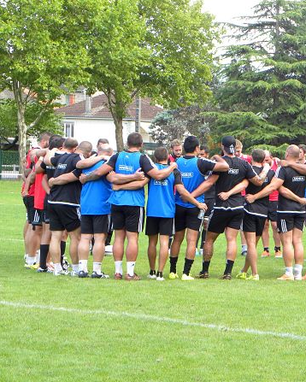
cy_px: 191
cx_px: 256
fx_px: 1912
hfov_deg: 9.1
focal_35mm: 169
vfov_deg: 11.4
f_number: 4.5
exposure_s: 1/49.5
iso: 64
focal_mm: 23
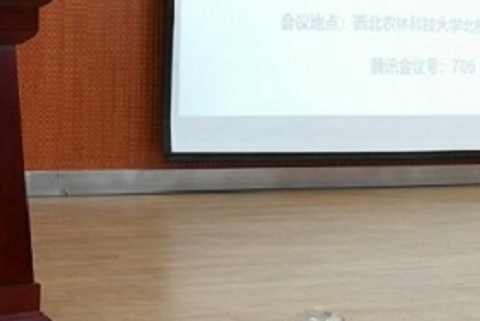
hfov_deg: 23.8
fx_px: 1121
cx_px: 105
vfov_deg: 16.1
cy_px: 35
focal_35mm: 84
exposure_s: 1/33.3
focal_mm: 3.95
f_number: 2.2
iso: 200
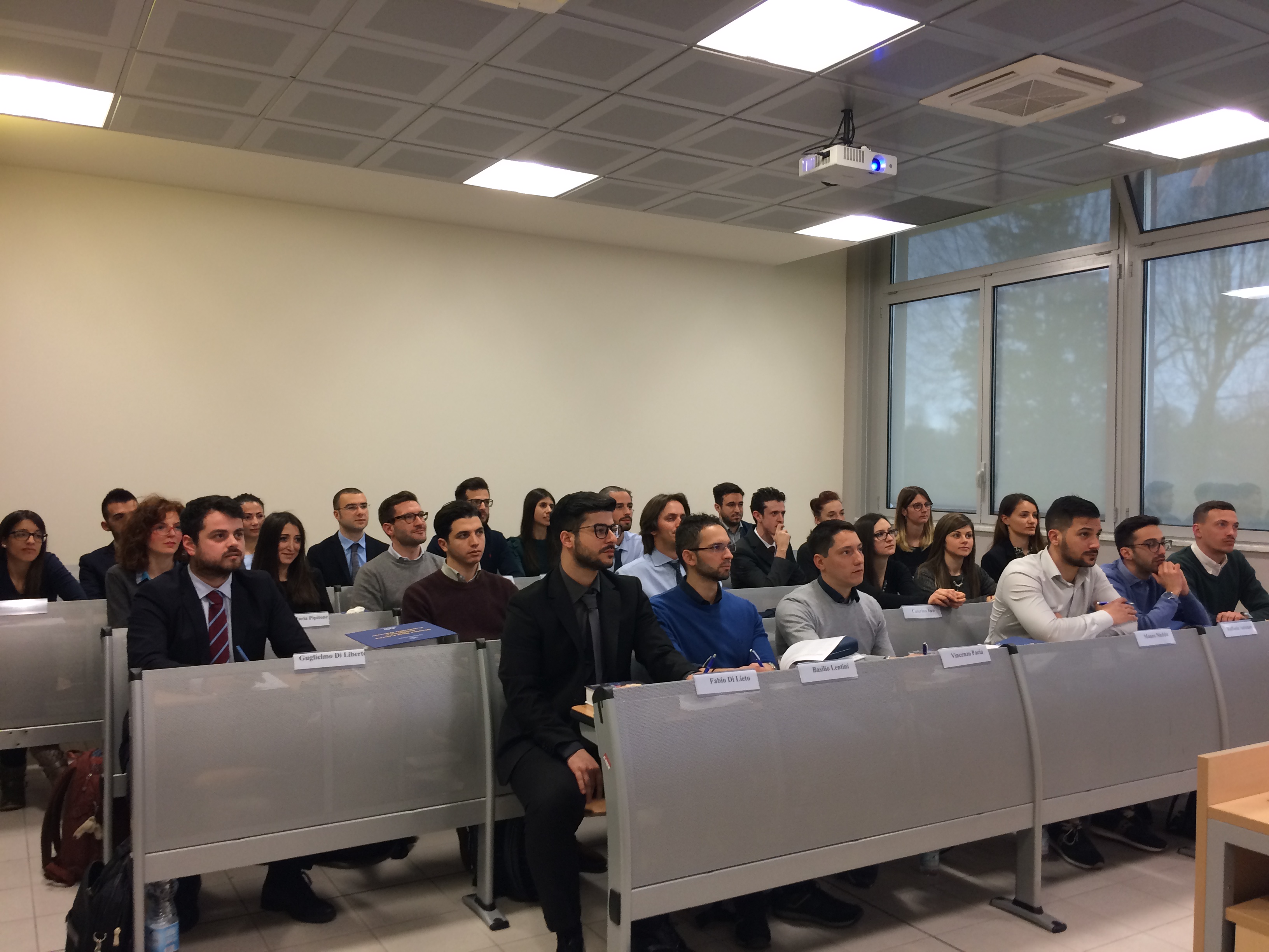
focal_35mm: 29
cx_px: 634
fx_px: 1063
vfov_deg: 48.2
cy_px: 476
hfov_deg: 61.7
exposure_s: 1/33
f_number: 2.2
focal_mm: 4.15
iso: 100
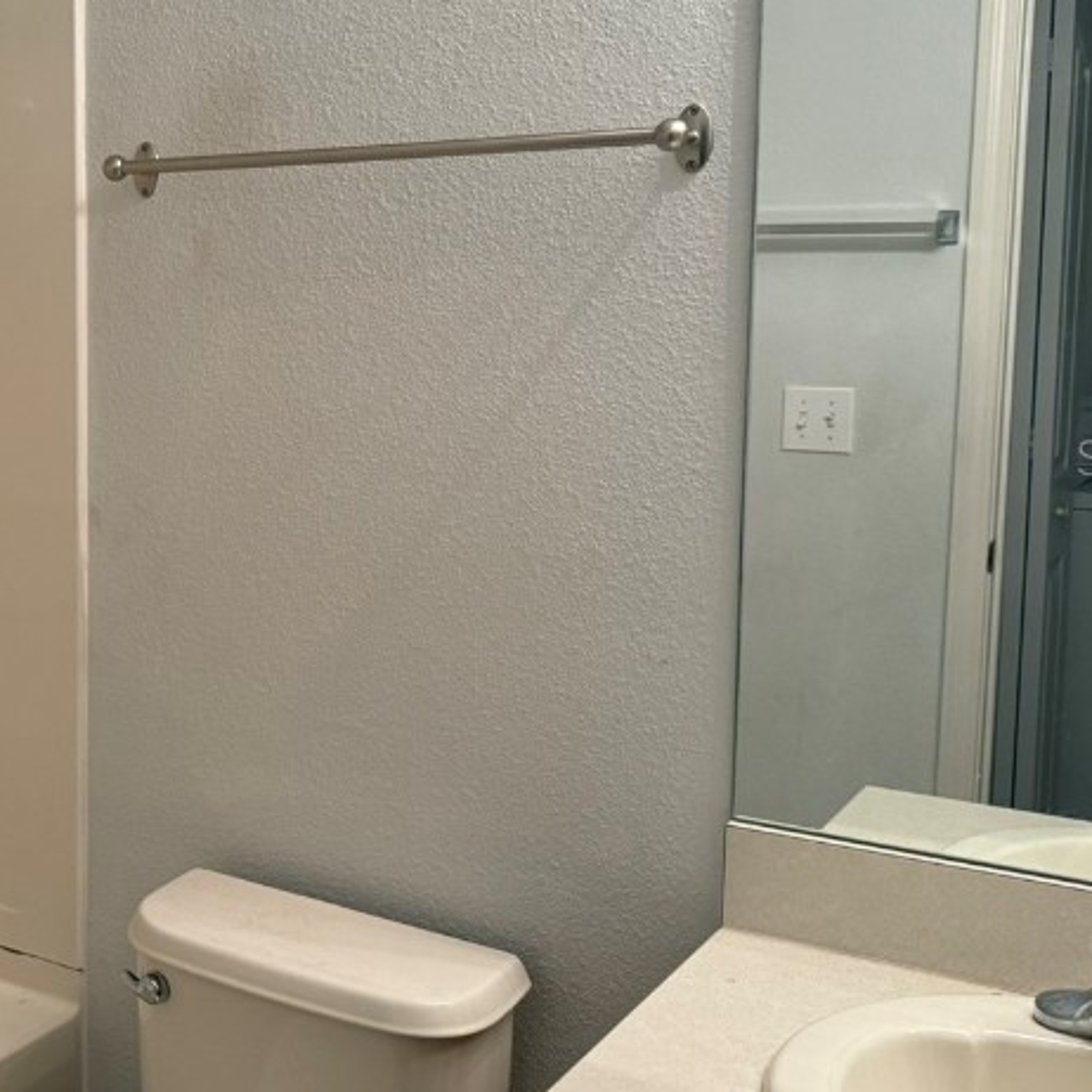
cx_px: 90
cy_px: 456
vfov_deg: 36.0
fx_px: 1677
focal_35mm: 47
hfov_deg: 33.9
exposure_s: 1/60
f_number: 1.78
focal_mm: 6.76
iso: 250
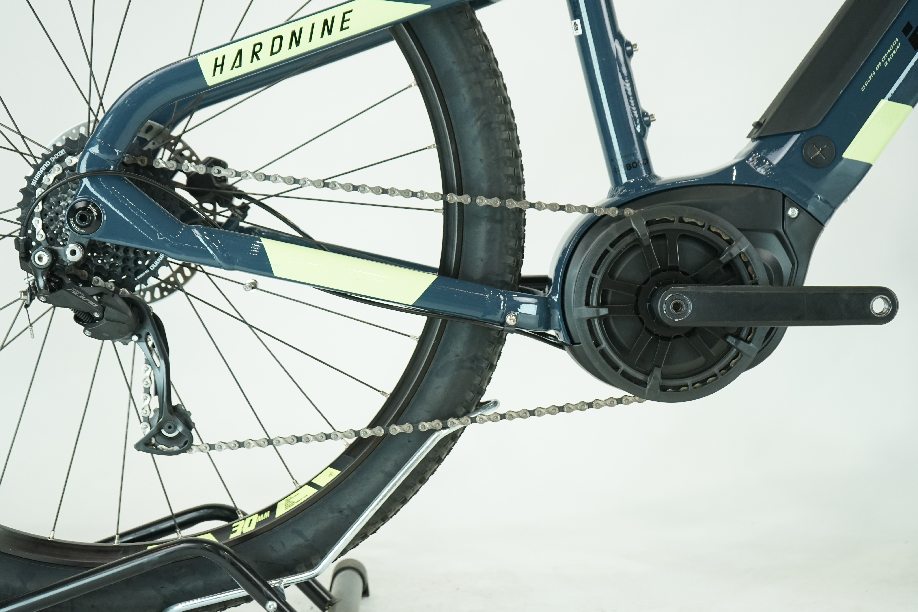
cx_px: 459
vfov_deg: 23.4
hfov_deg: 34.5
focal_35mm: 58
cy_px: 306
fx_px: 1479
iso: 1600
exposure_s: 1/200
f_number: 5.6
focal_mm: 58
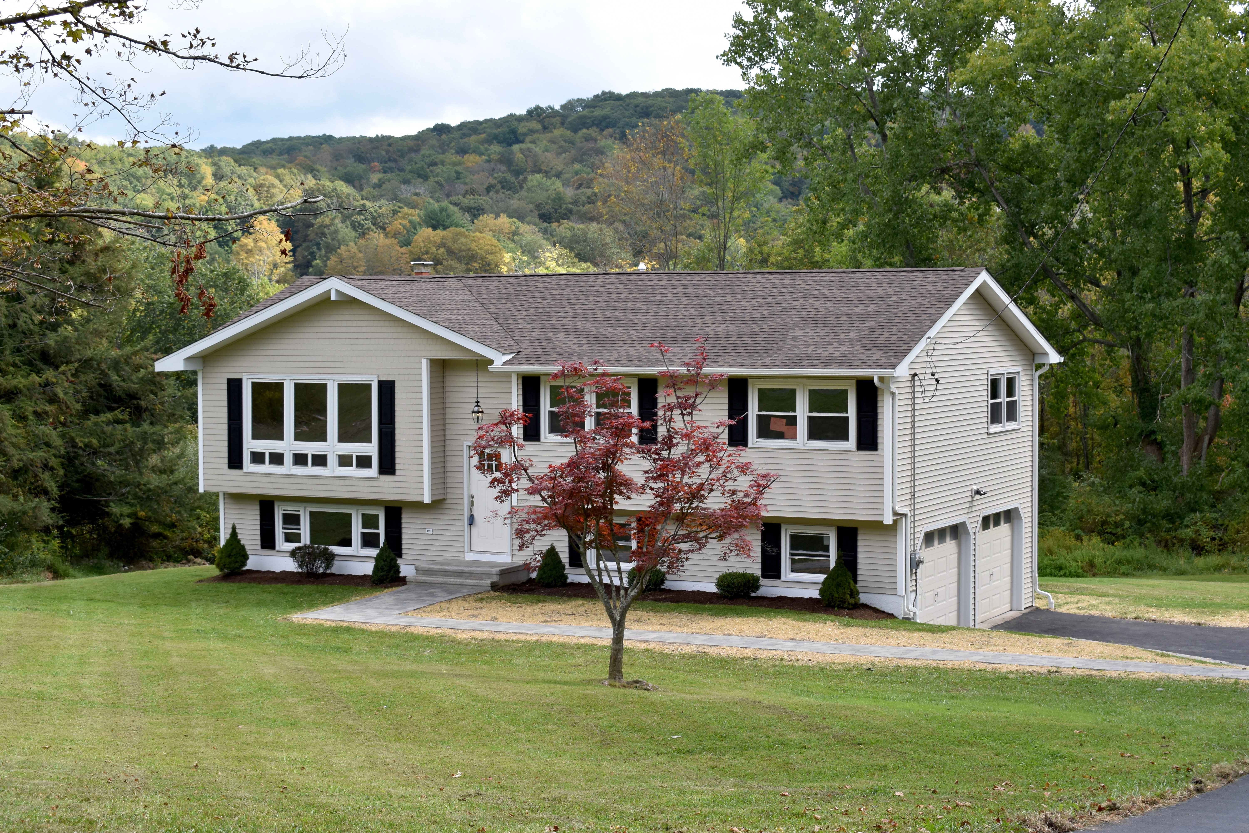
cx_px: 624
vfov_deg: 22.6
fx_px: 2082
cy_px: 416
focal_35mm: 60
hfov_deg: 33.4
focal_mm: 40
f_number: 8
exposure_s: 1/250
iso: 280
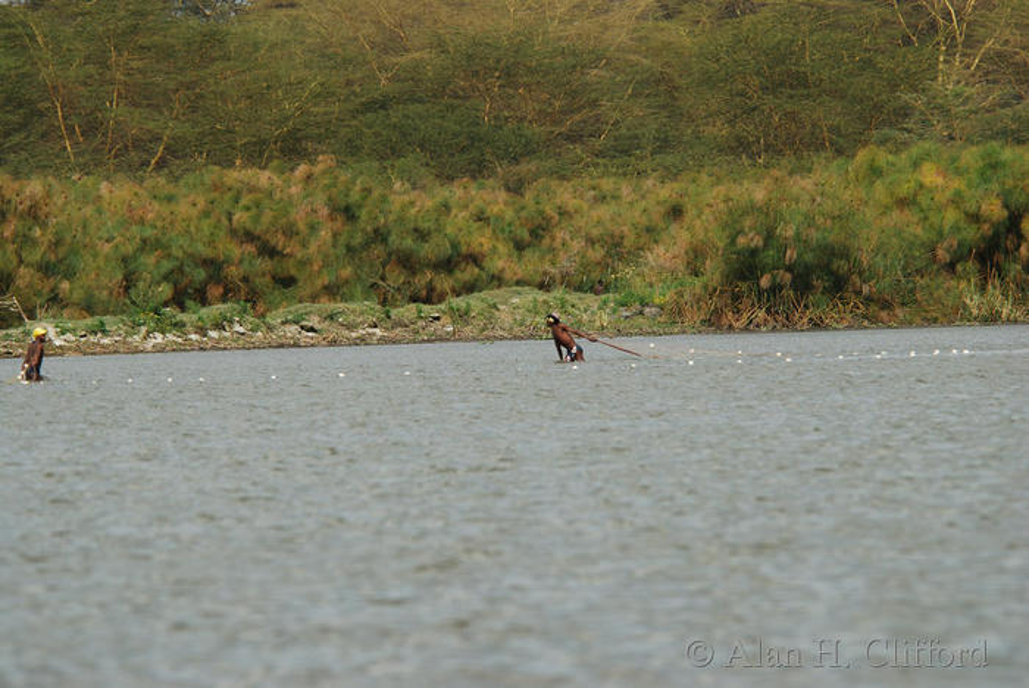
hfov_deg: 6.9
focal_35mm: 300
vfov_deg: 4.6
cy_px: 344
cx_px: 514
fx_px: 8582
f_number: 5.3
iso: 100
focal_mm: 200
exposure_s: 1/500
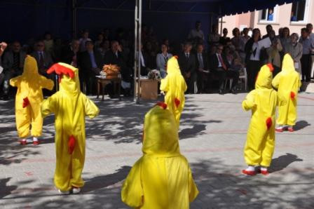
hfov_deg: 31.9
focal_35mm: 63
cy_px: 104
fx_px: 549
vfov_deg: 21.5
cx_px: 157
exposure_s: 1/160
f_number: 13
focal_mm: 42
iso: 200
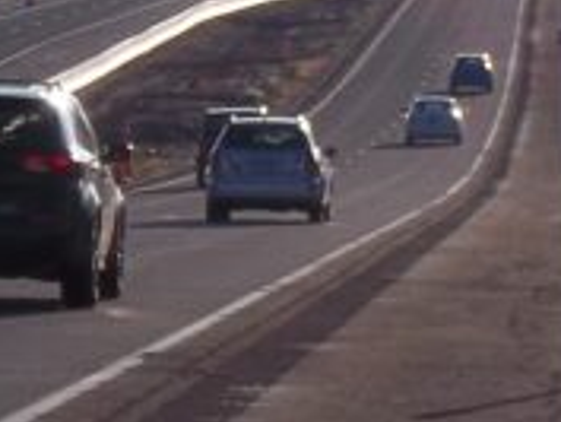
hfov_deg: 4.5
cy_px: 60
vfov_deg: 3.4
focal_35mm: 434
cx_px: -212
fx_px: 7038
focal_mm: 17.1
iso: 80
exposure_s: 1/800
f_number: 5.2
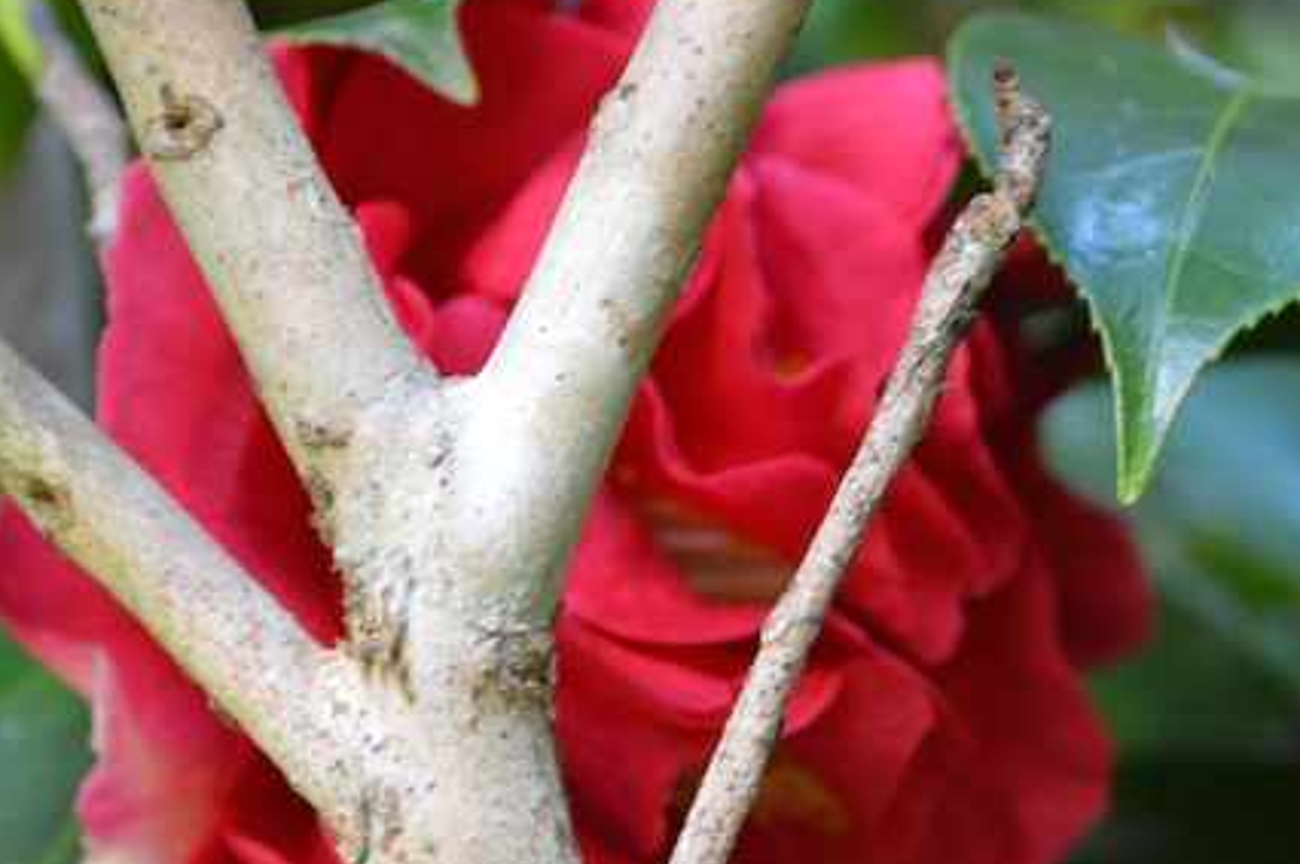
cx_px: 824
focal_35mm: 124
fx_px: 4473
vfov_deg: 11.0
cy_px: 574
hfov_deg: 16.5
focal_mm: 44
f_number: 5.3
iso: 400
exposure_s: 1/15
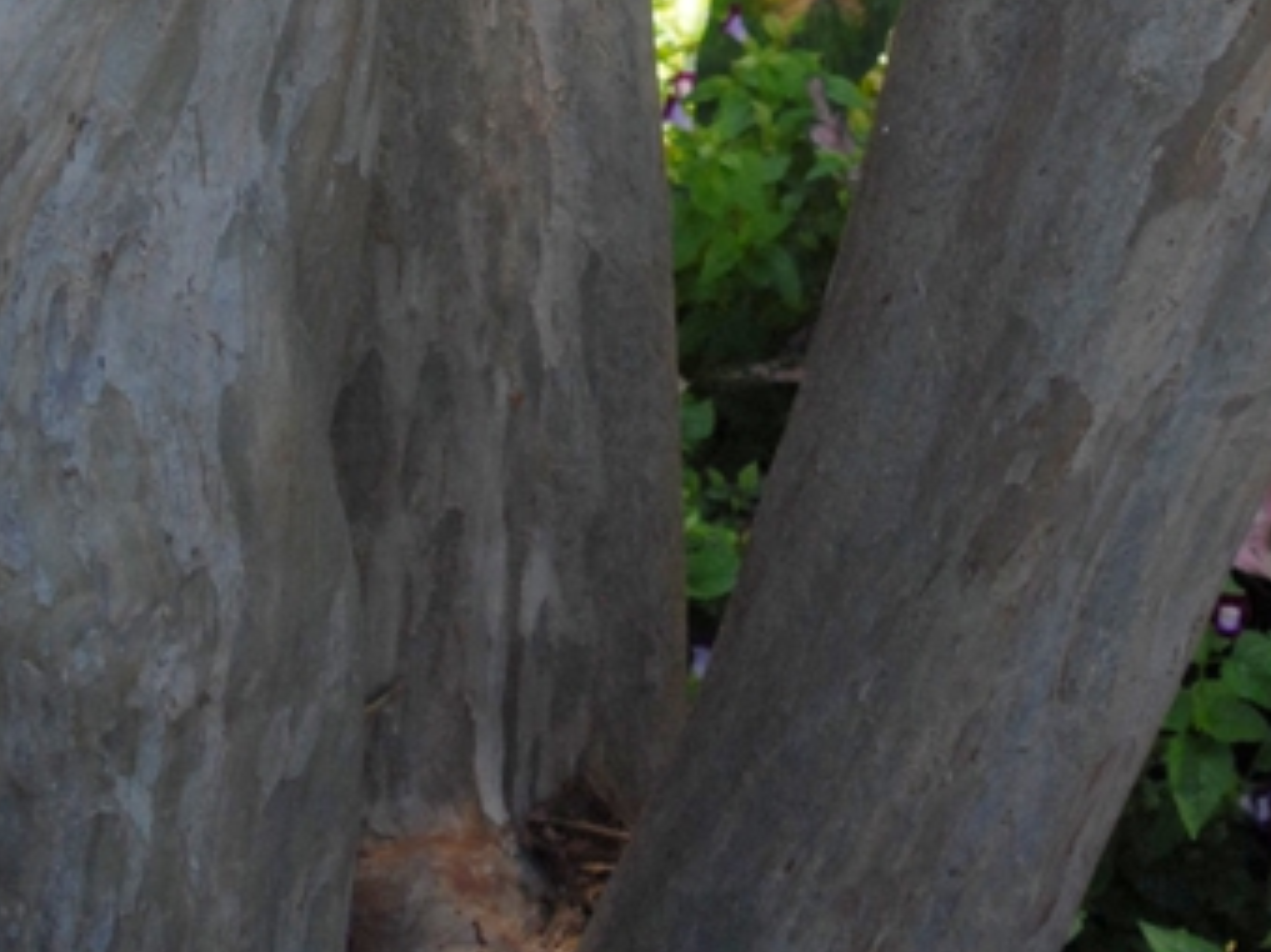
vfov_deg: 11.9
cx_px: 774
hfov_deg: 16.1
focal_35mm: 122
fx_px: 4478
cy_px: -154
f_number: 7.1
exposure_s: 1/180
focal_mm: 28
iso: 400
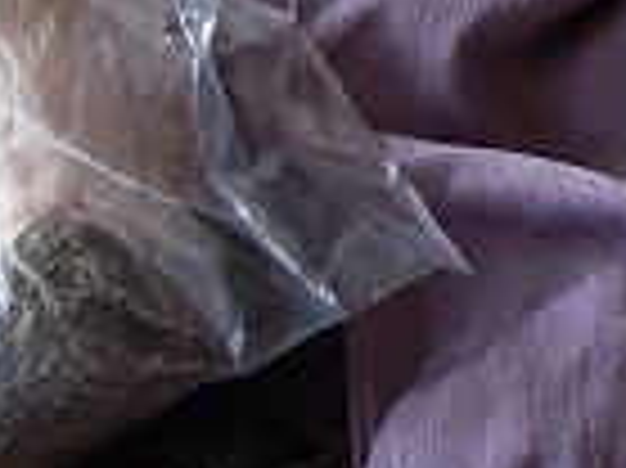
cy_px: 182
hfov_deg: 17.6
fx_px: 1825
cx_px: 928
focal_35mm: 101
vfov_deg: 14.6
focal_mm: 5
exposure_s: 1/100
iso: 100
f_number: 2.7
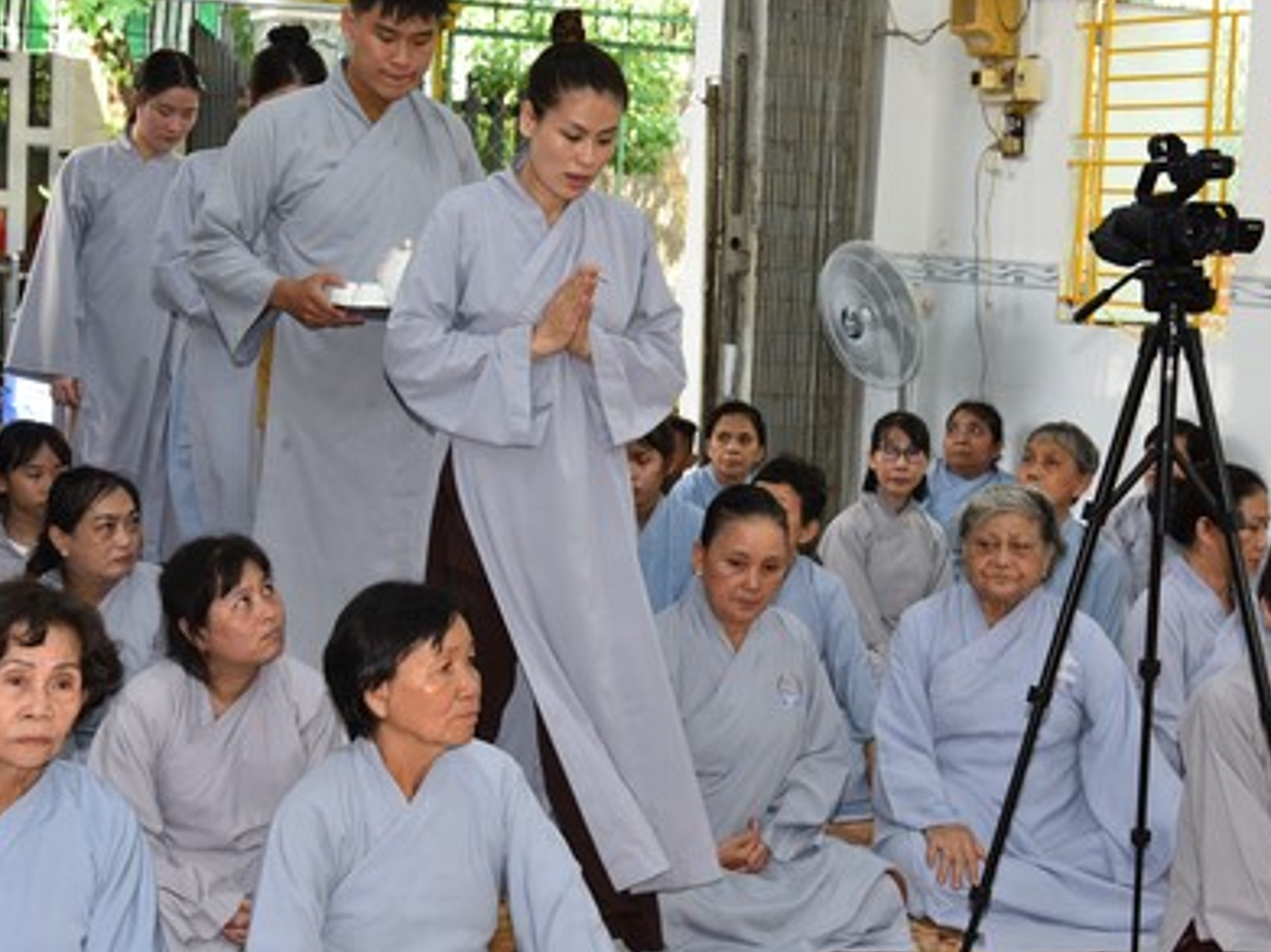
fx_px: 2349
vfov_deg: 22.9
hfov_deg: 30.2
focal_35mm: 64
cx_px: 709
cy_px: 357
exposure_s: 1/100
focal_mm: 40
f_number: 5
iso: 800
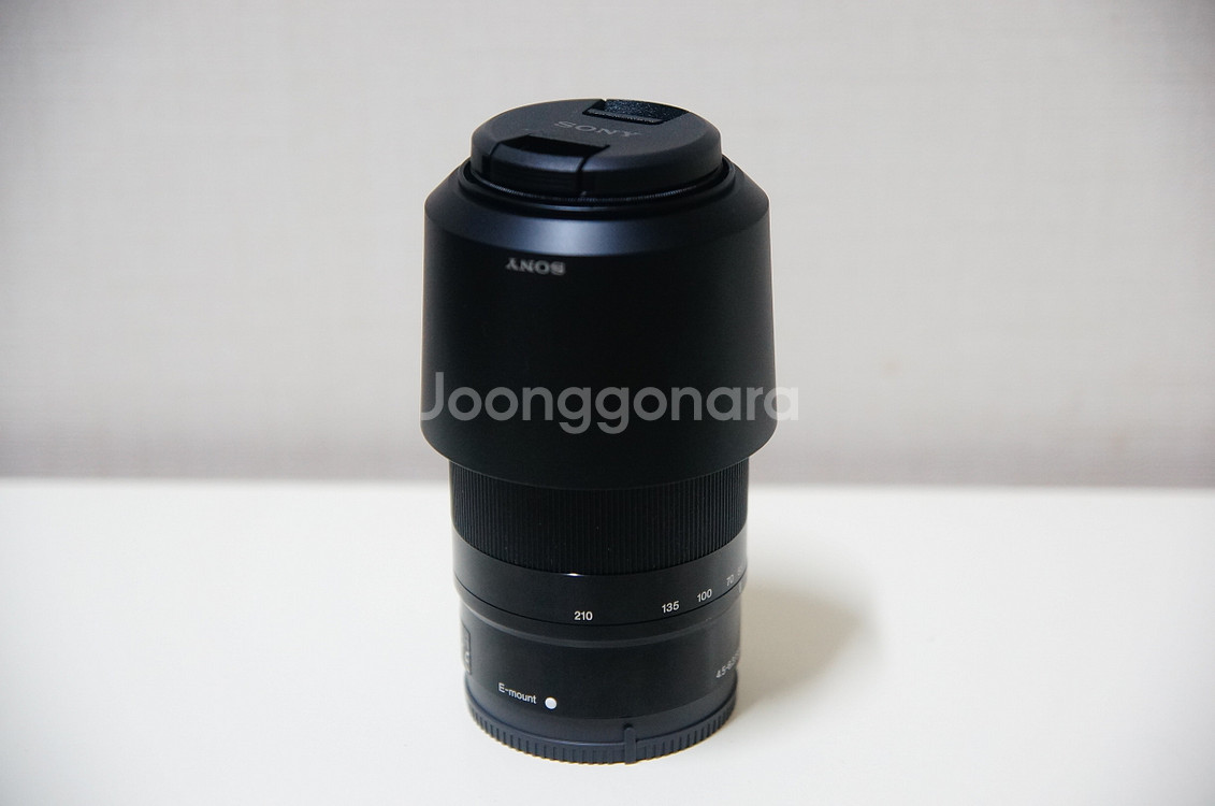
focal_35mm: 75
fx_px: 2527
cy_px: 403
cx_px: 608
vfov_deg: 18.1
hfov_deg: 27.0
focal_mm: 50
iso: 1000
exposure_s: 1/80
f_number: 2.8
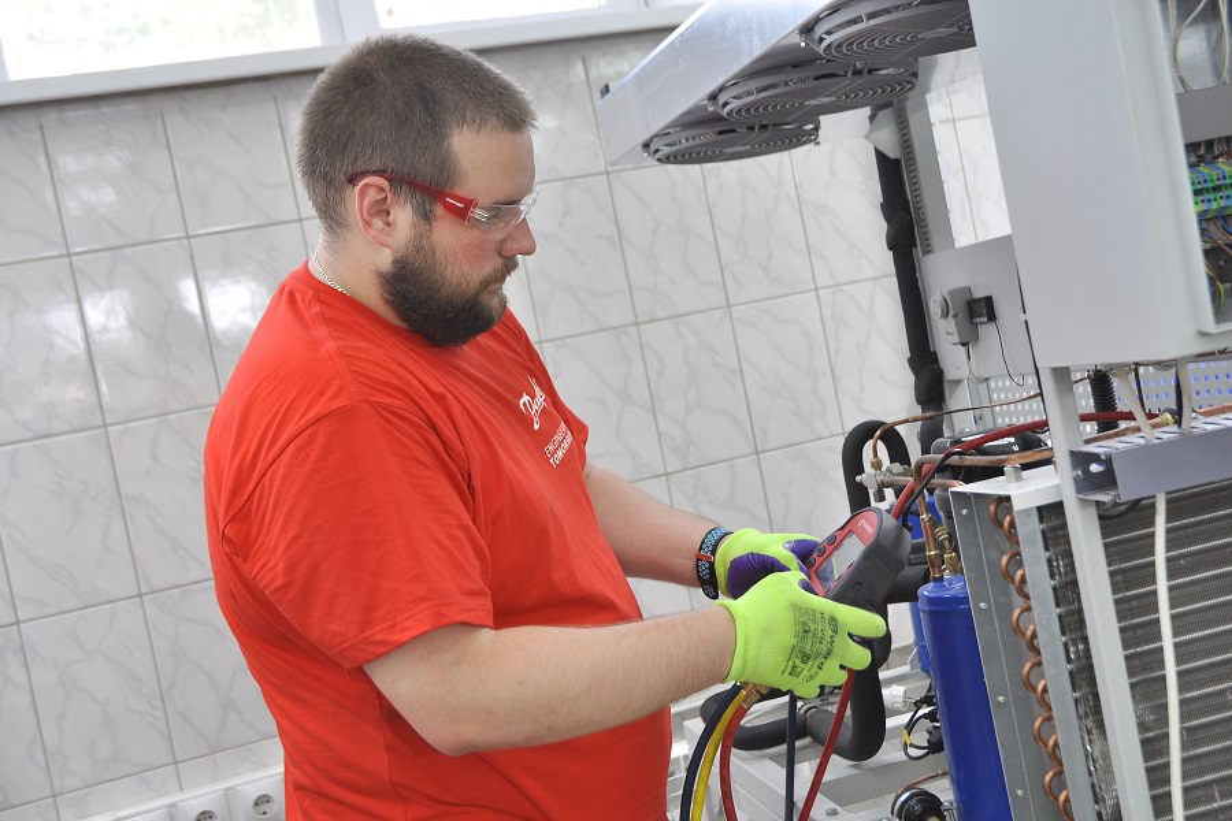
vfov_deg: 28.9
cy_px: 410
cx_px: 616
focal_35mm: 46
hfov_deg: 42.3
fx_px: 1591
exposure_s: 1/100
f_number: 4.5
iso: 400
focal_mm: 31
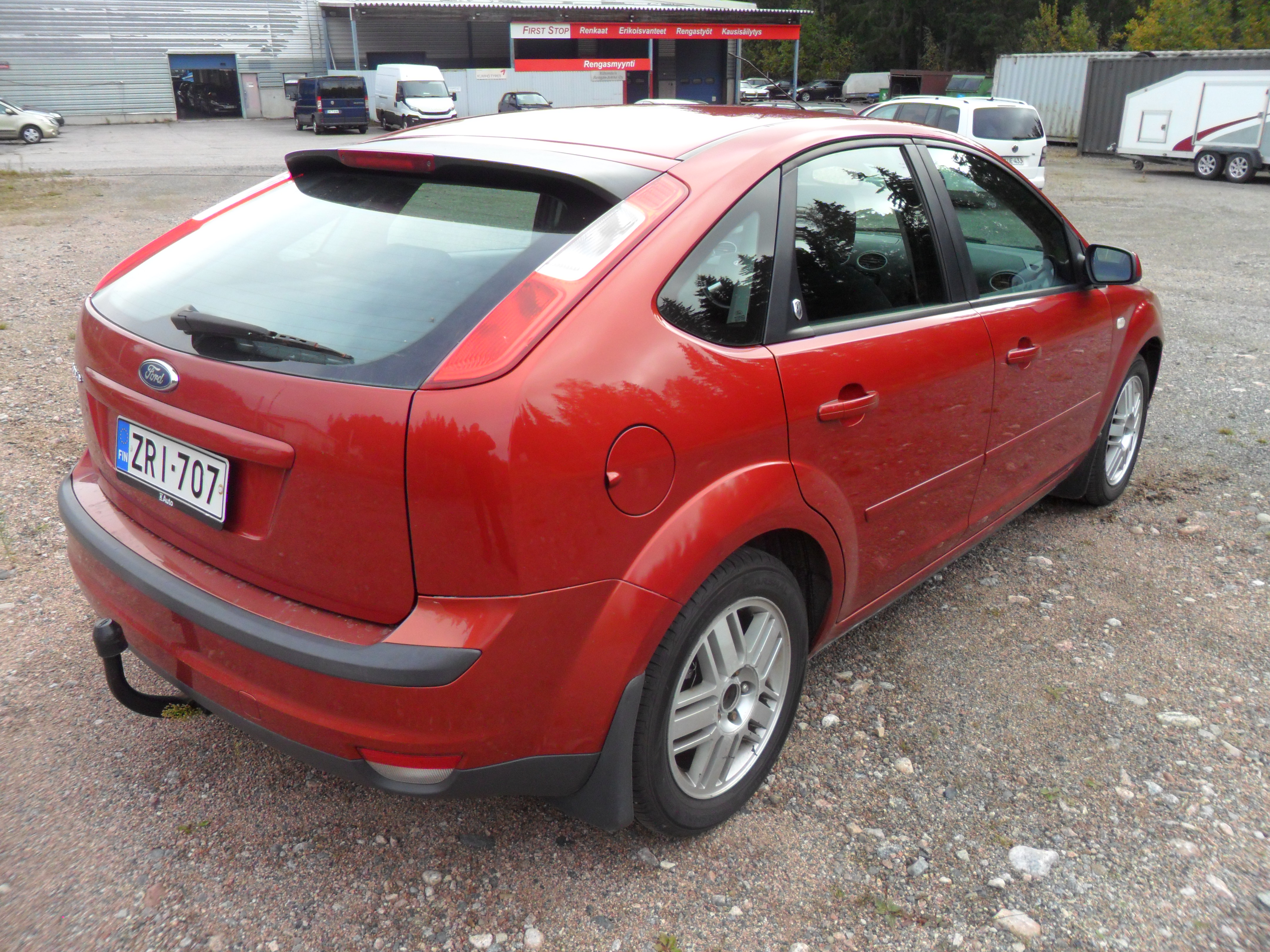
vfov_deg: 51.4
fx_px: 991
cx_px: 635
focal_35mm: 27
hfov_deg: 65.3
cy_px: 476
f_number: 3.5
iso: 80
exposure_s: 1/250
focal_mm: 4.9
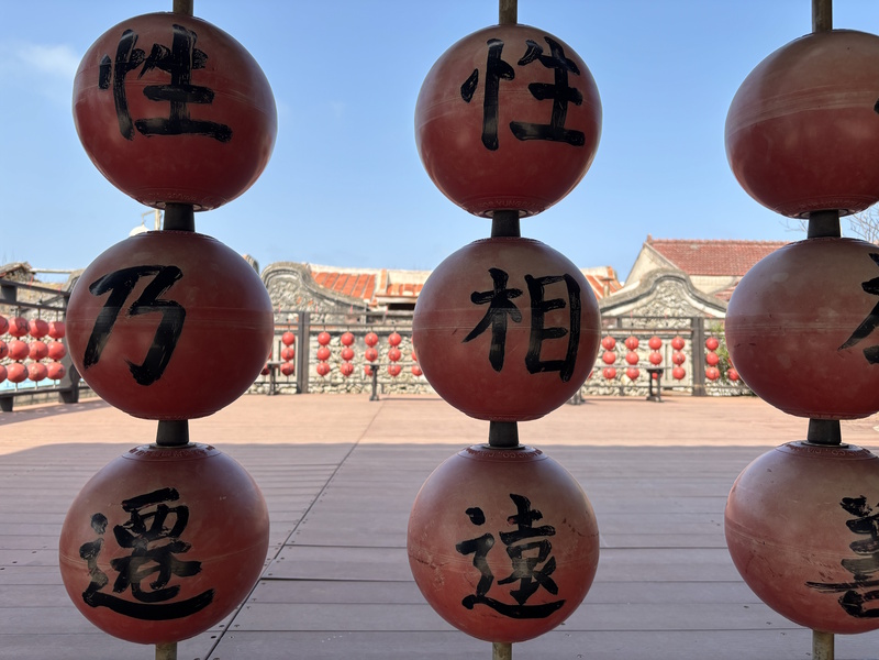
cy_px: 330
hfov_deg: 67.3
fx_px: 660
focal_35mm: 26
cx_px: 440
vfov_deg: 53.1
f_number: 1.6
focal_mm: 5.96
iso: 50
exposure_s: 1/2288
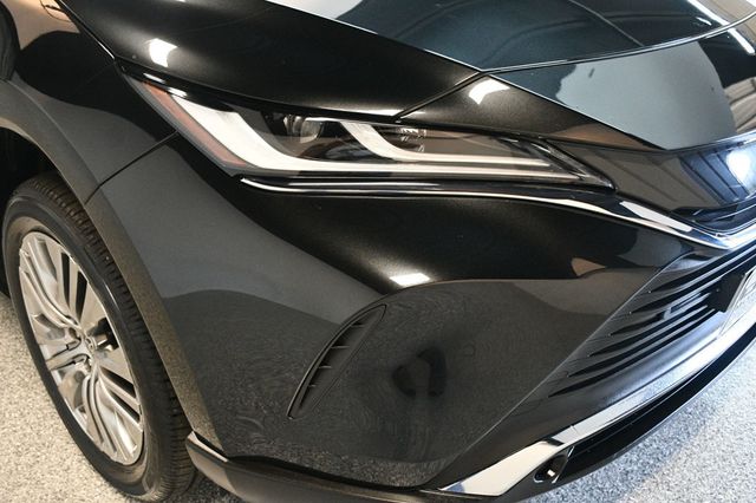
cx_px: 378
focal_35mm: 36
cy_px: 252
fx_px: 756
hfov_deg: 53.2
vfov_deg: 36.8
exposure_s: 1/125
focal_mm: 24
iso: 3200
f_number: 3.8
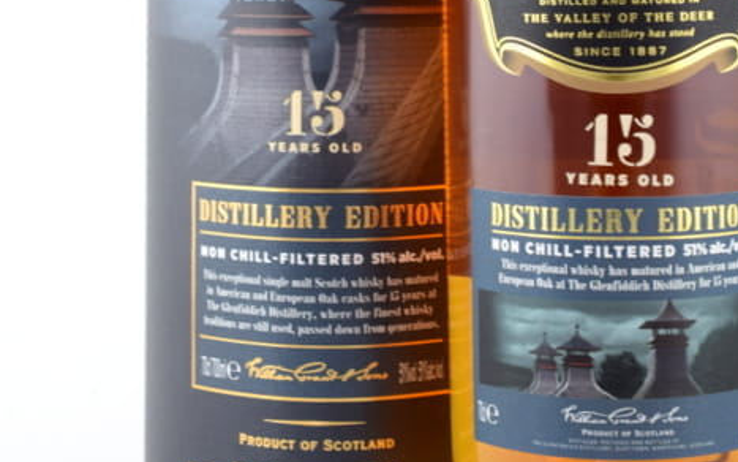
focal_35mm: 134
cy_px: -138
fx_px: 2695
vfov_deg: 9.6
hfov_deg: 15.6
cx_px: 464
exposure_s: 1/25
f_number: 8
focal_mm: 40
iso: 100
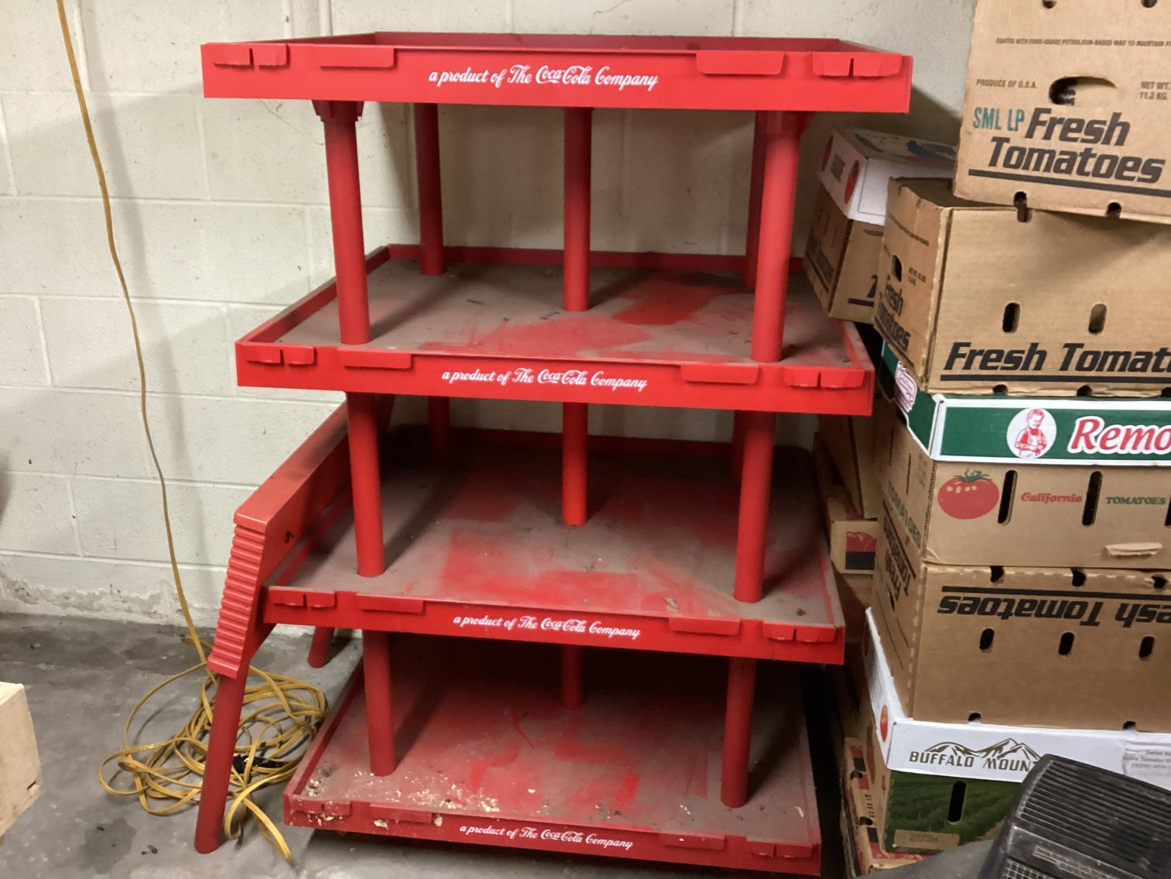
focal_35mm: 31
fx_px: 1049
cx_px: 586
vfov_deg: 45.4
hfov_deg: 58.3
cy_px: 440
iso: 640
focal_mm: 3.3
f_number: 2.4
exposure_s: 1/30
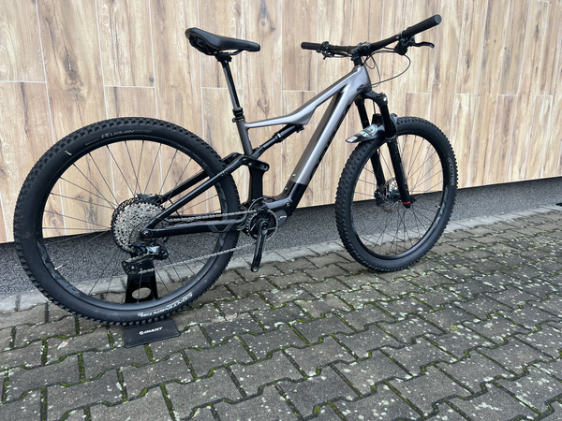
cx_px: 281
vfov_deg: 53.1
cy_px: 210
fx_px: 422
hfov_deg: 67.3
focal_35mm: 26
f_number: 1.5
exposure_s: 1/121
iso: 50
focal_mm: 5.7
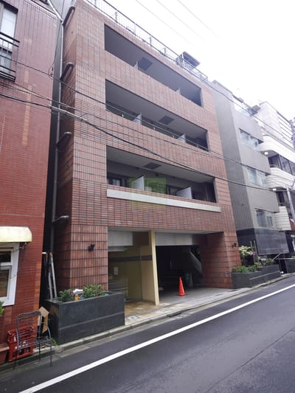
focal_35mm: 20
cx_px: 148
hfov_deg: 66.0
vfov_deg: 81.7
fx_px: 227
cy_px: 196
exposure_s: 1/60
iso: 160
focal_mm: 10
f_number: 4
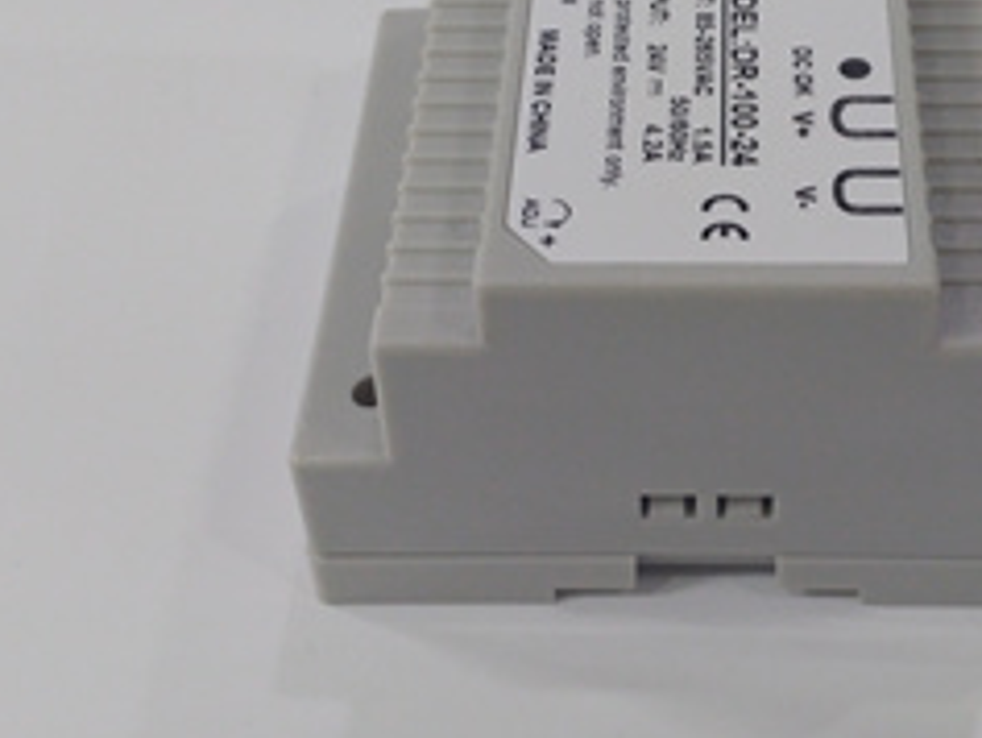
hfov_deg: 33.3
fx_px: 1618
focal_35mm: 57
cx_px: 692
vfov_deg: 25.6
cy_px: 305
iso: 162
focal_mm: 3.79
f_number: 2
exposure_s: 1/33
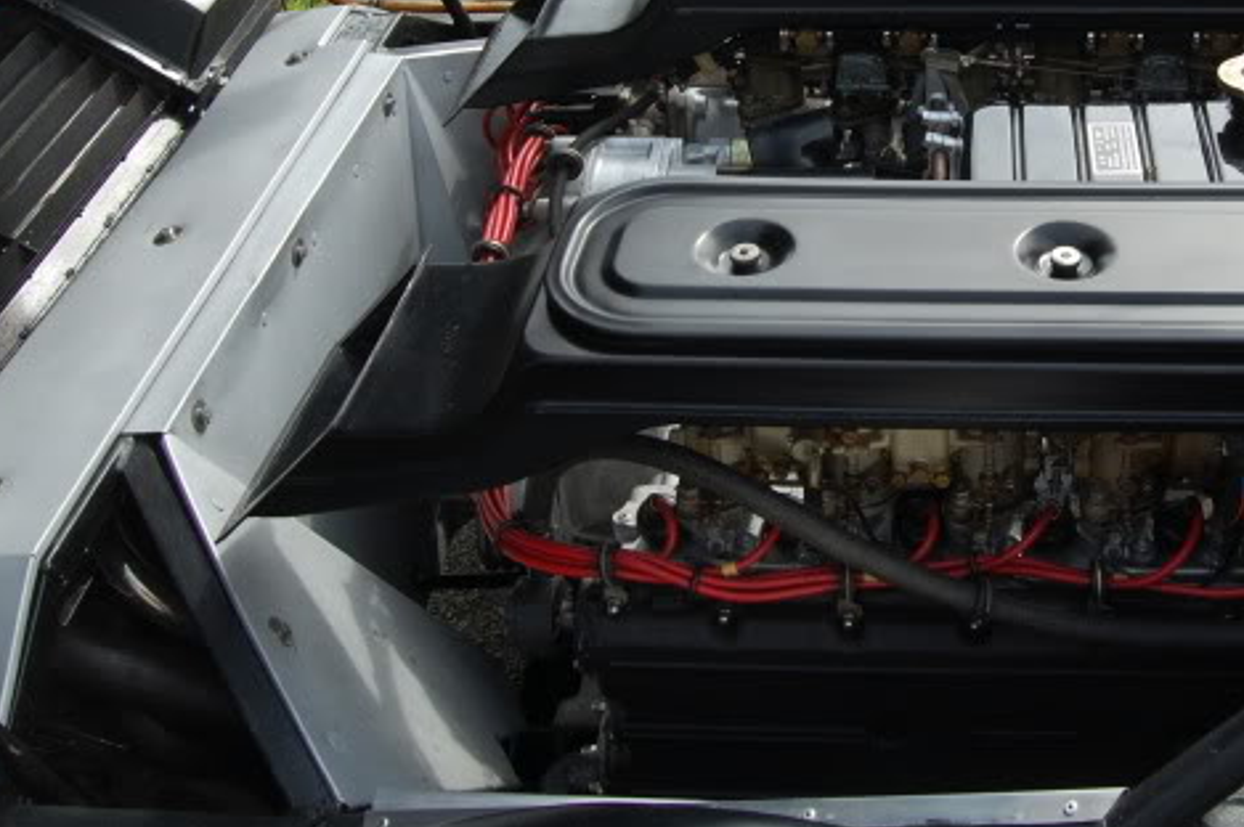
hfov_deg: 41.7
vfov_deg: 28.5
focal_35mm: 46
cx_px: 906
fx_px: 1588
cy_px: 142
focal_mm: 18
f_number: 8
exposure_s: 1/250
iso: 200
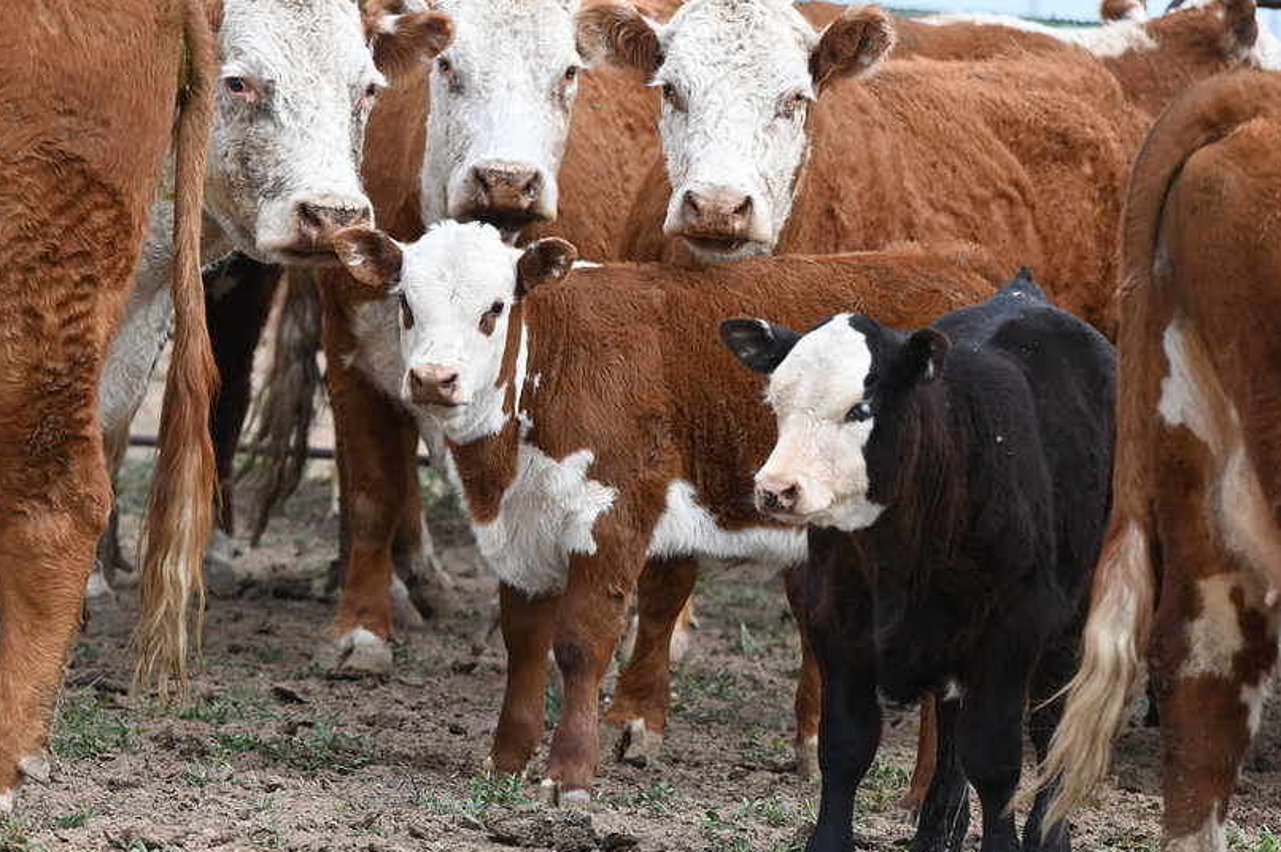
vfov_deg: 5.4
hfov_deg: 8.1
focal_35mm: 254
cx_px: 563
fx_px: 9031
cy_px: 438
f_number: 5.6
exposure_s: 1/500
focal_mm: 200
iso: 200
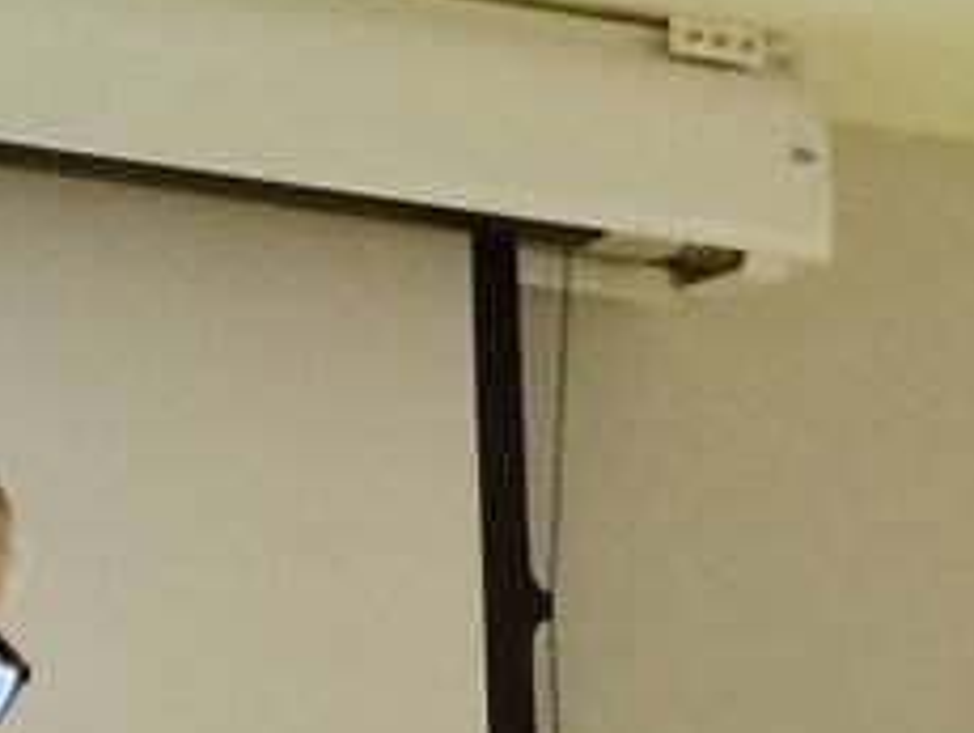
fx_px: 14280
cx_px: 1008
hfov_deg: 3.9
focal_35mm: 507
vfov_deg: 2.9
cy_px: 1470
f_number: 1.9
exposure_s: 1/100
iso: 800
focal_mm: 6.12
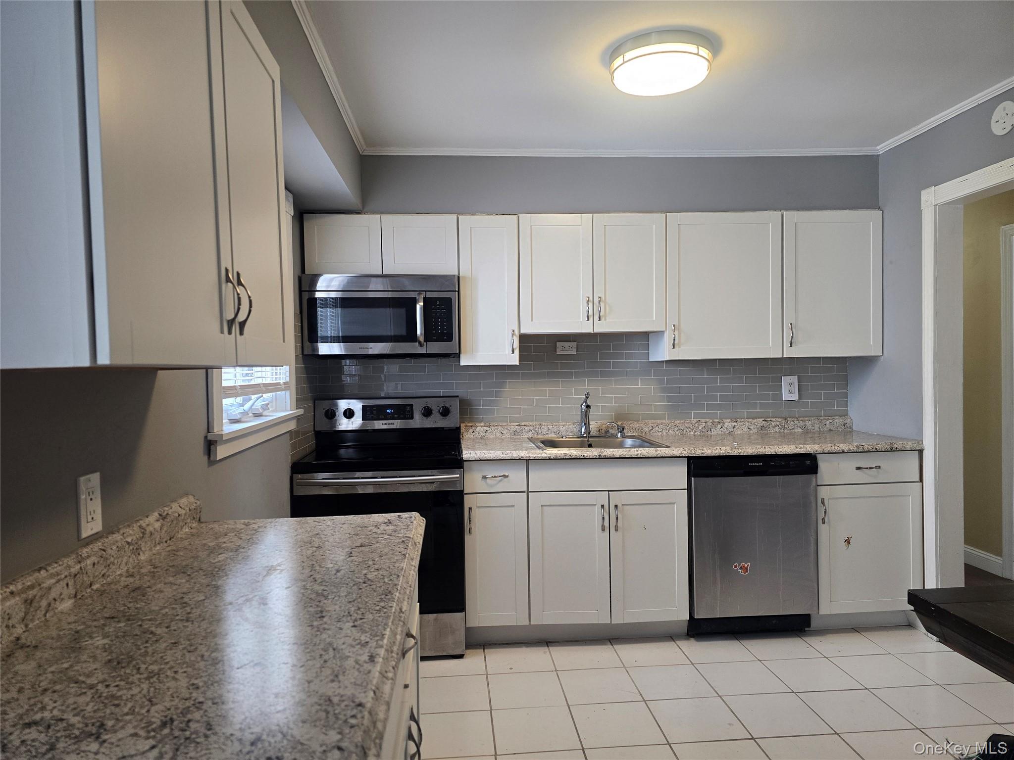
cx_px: 507
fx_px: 674
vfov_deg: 58.9
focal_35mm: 23
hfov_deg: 73.9
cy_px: 380
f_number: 1.7
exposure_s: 1/120
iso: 250
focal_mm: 6.3
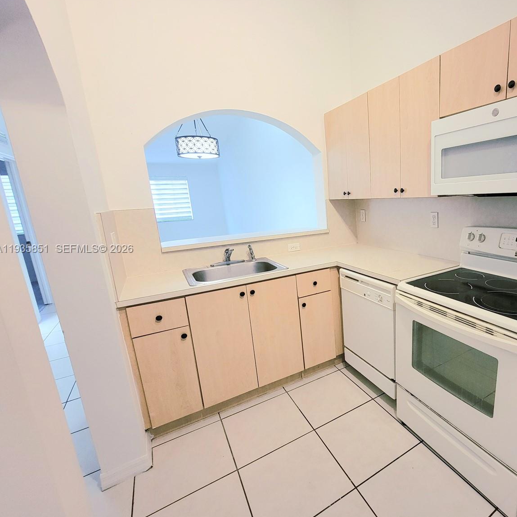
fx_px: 270
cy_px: 249
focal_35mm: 16
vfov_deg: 87.4
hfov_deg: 83.8
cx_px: 353
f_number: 2.2
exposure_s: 1/60.2
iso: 320
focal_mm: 2.2
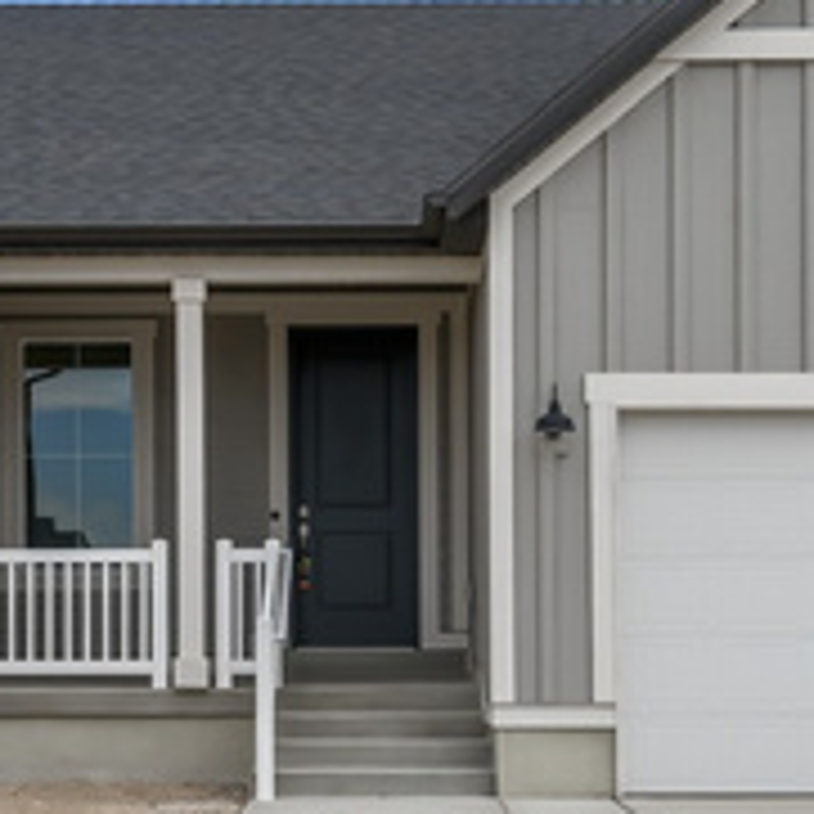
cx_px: 328
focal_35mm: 78
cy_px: 324
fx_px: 2075
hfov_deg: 22.2
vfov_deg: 22.2
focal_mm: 26
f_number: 8
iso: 320
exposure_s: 1/320
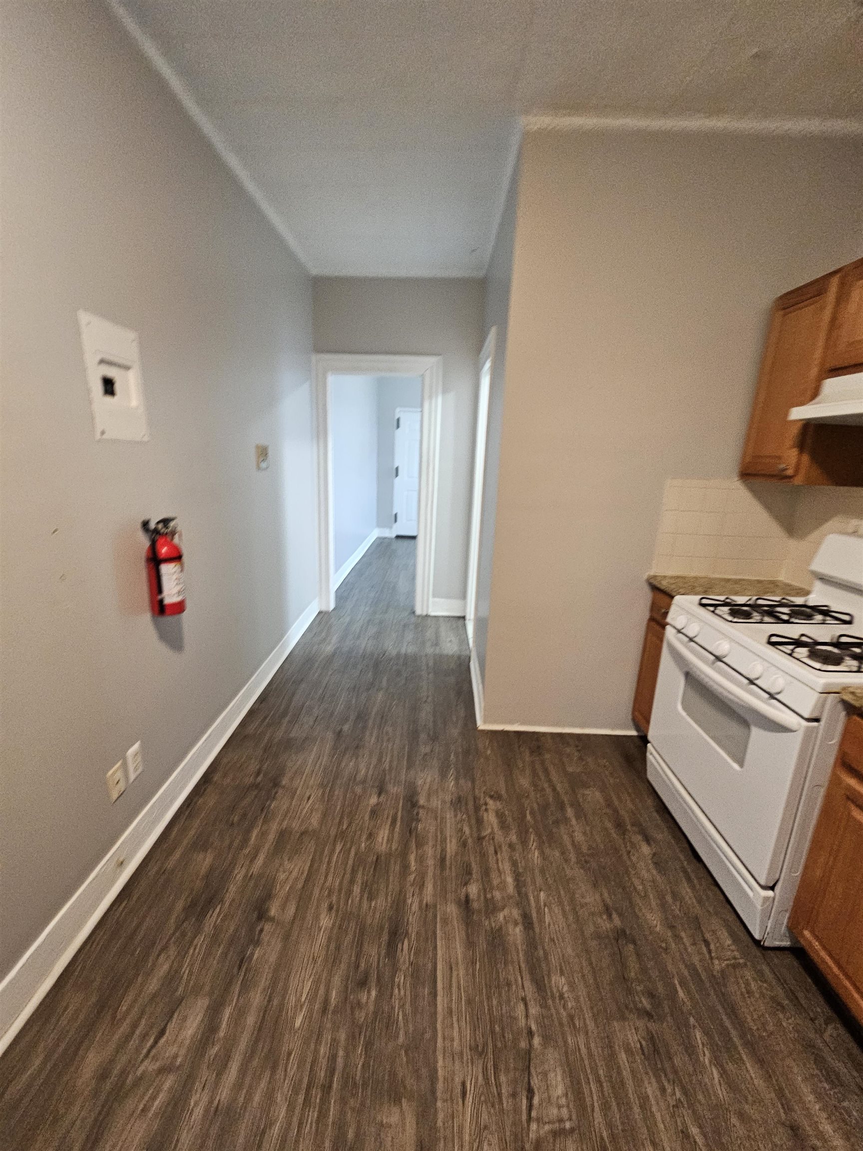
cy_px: 576
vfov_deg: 106.2
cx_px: 432
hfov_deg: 89.9
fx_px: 432
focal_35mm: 13
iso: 400
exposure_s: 1/30
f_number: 2.2
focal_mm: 2.2
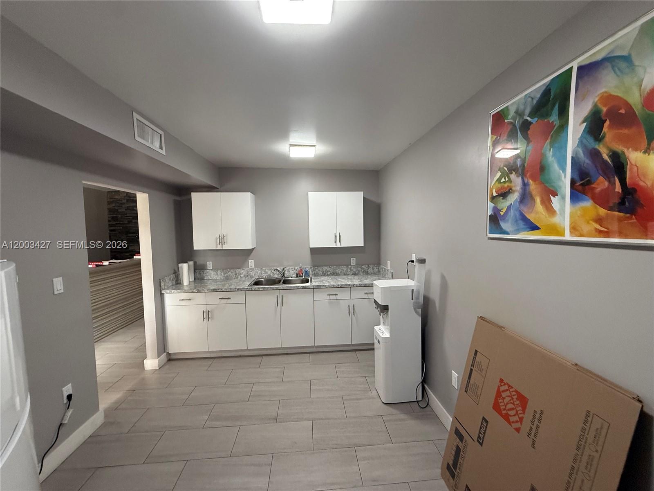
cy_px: 246
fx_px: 265
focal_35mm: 14
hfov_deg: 102.1
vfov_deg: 85.7
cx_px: 327
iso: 320
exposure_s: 1/120
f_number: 2.2
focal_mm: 2.22
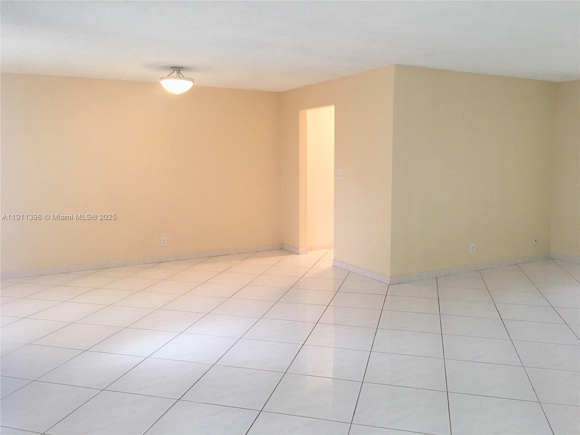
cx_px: 290
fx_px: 486
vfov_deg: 48.2
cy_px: 218
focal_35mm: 29
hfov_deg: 61.7
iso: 40
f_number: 2.2
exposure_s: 1/15
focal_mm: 4.15
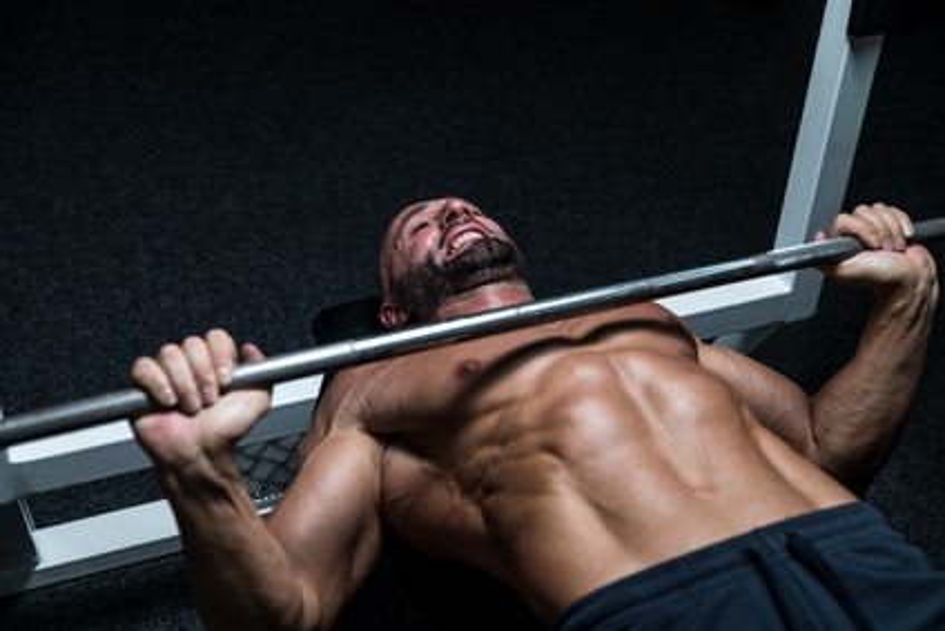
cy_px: 316
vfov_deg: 29.3
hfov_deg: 42.7
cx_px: 472
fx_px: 1208
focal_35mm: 46
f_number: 5
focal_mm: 46
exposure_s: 1/200
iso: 100
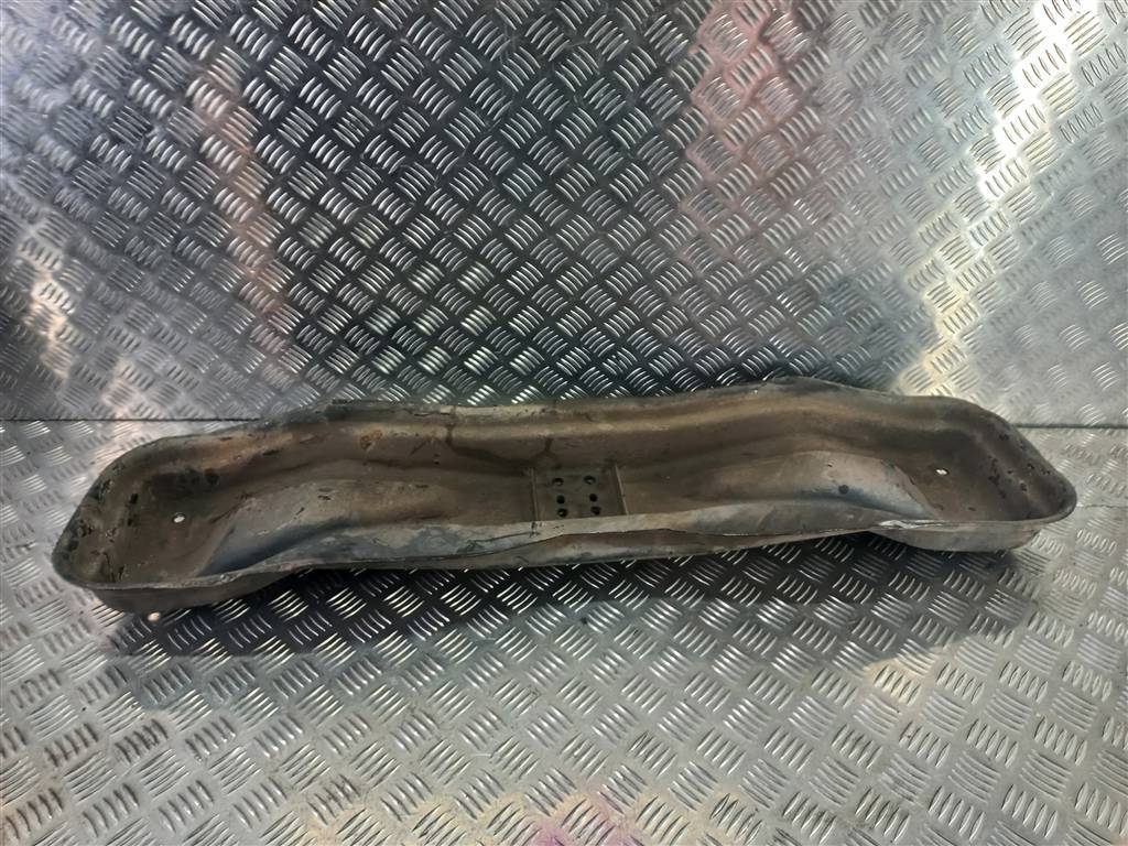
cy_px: 423
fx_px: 815
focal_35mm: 25
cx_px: 564
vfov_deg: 54.9
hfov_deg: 69.4
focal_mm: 4.6
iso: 50
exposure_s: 1/50
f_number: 1.8
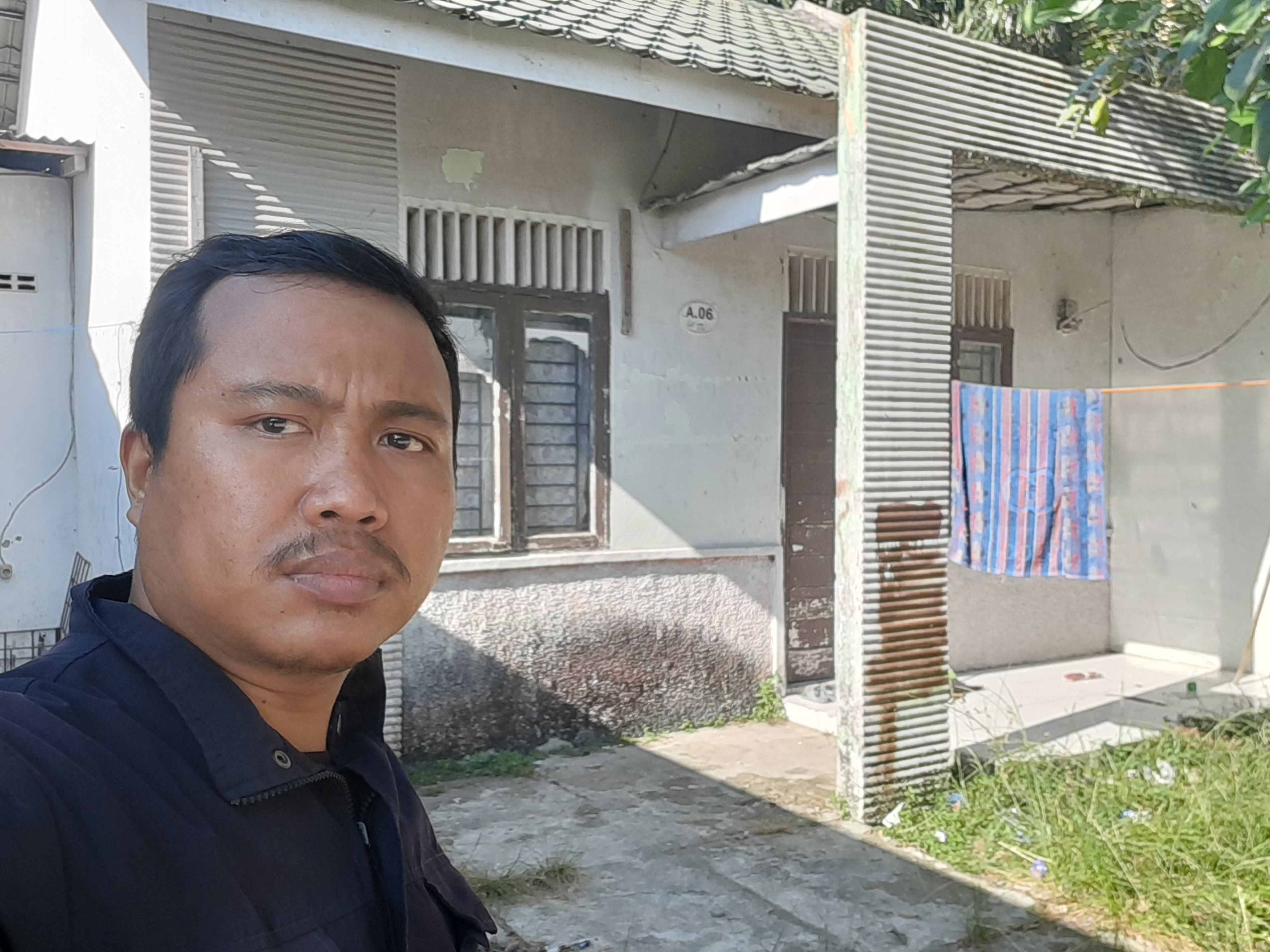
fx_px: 917
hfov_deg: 69.4
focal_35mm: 25
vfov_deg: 54.9
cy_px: 476
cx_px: 635
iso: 64
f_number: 2
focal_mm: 3.4
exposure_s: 1/442
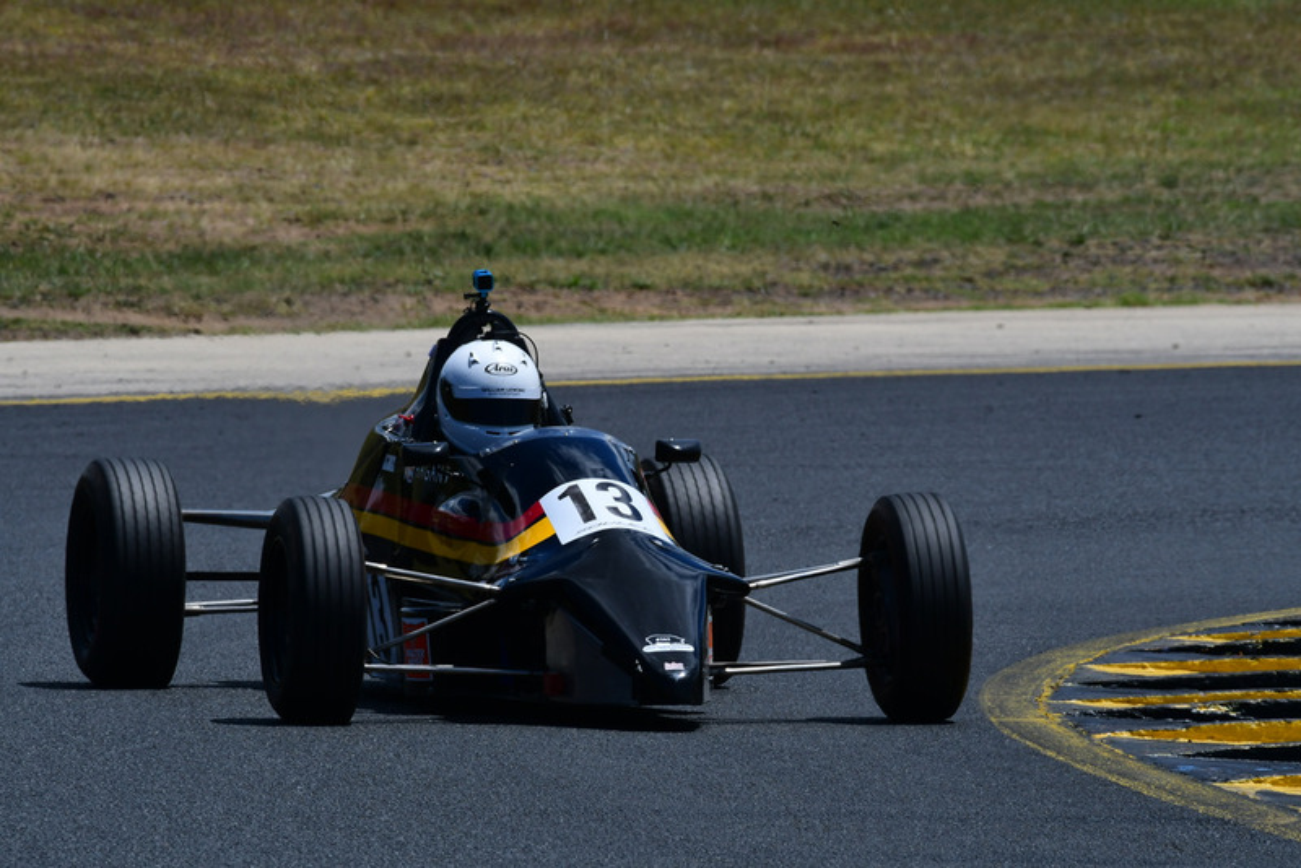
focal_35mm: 615
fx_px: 22232
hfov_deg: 3.4
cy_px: 434
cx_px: 650
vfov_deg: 2.2
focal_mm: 410
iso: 320
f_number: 14
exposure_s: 1/640
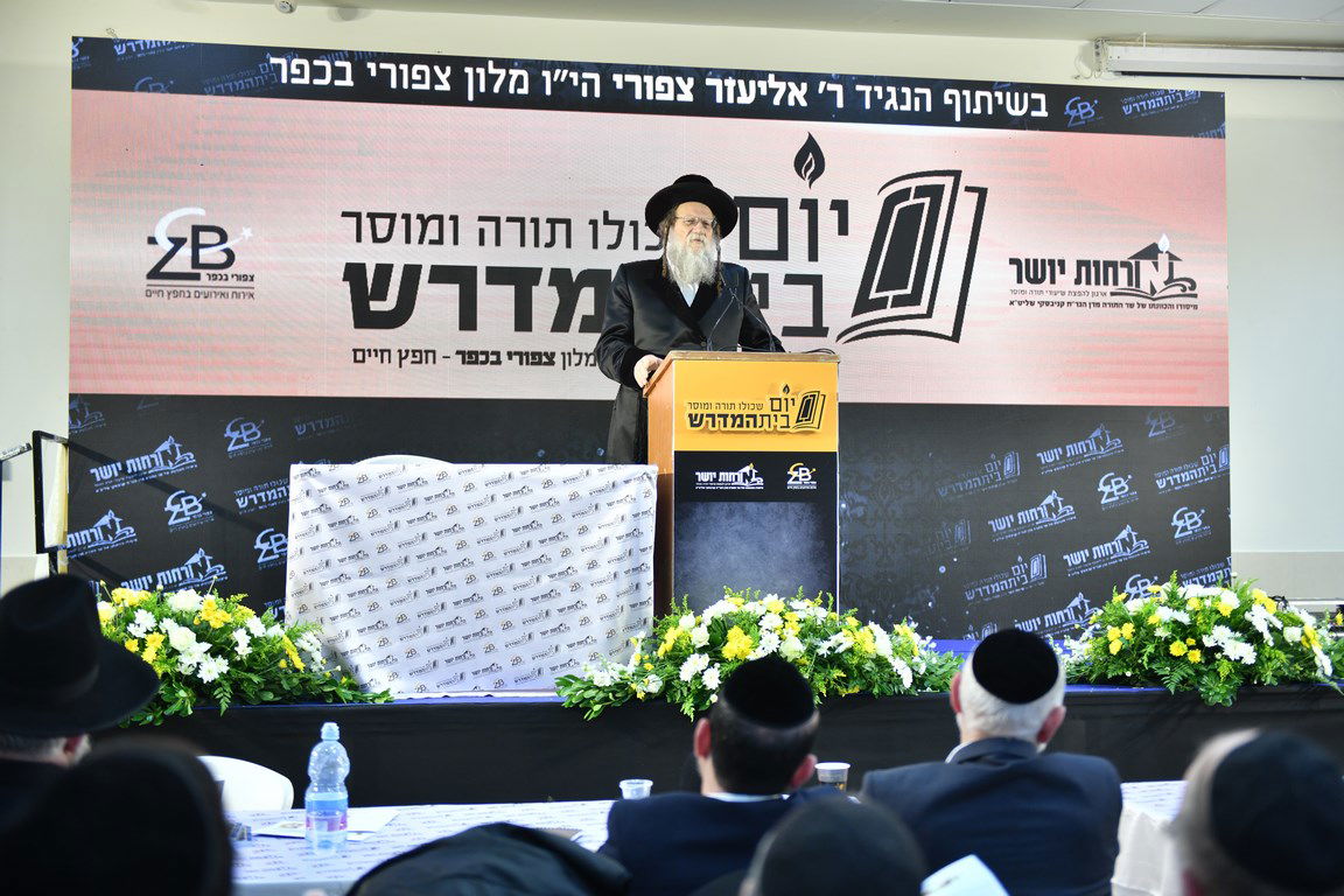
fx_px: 1792
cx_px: 672
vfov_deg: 28.1
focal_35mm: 48
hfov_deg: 41.1
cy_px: 448
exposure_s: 1/125
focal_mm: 48
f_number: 5.6
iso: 640
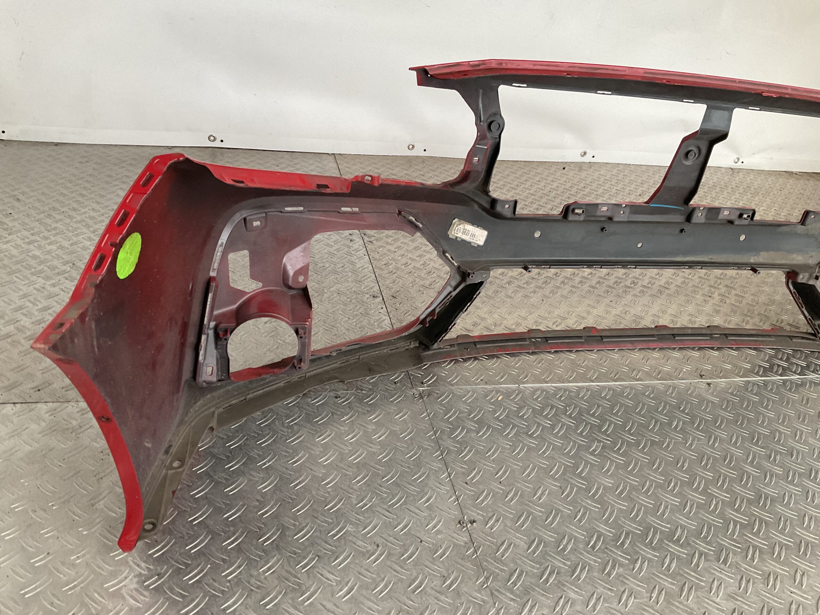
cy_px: 308
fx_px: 687
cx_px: 410
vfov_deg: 48.2
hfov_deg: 61.7
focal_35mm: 29
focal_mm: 3
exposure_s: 1/60
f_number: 1.8
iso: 100
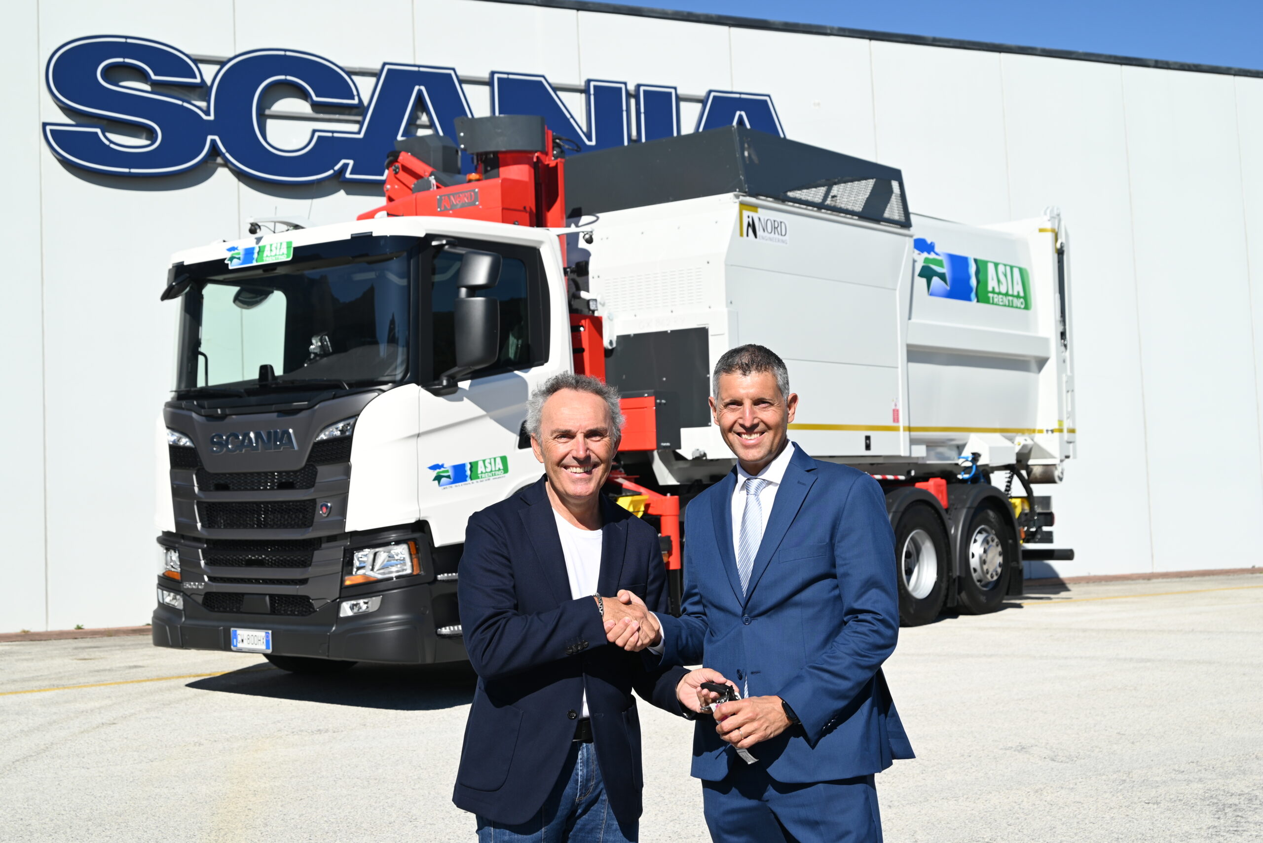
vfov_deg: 29.3
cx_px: 632
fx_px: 1614
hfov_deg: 42.7
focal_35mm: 46
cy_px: 422
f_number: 7.1
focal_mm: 46
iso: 100
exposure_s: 1/400
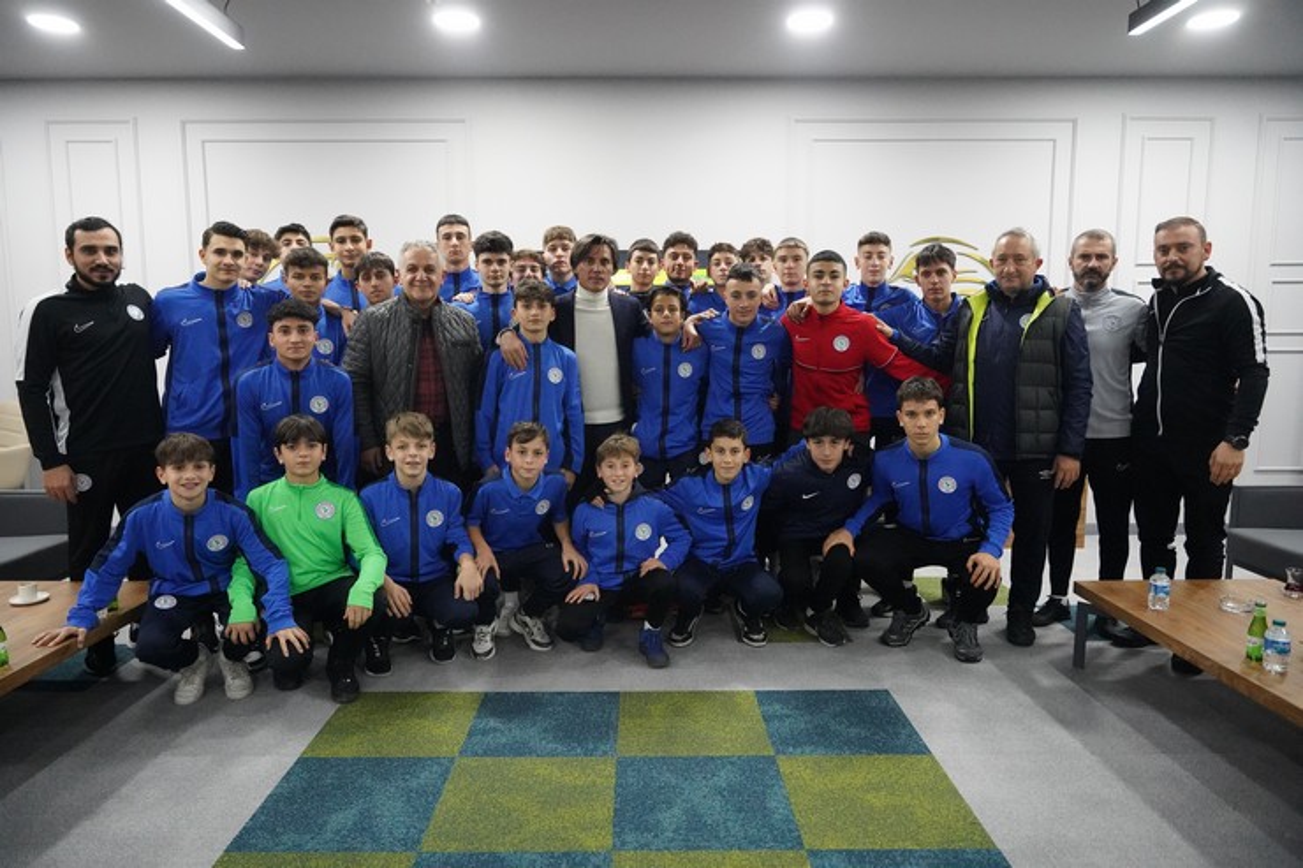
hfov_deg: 73.8
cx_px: 652
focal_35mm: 24
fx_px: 868
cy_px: 434
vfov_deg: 53.1
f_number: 2.8
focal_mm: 24
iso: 12800
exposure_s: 1/640
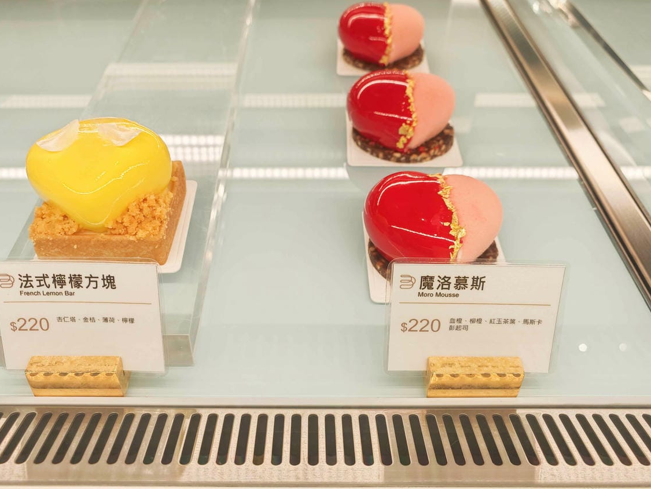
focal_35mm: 32
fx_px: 602
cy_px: 232
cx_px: 312
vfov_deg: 44.2
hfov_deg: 56.8
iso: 160
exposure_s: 1/121
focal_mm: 8.72
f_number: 2.8
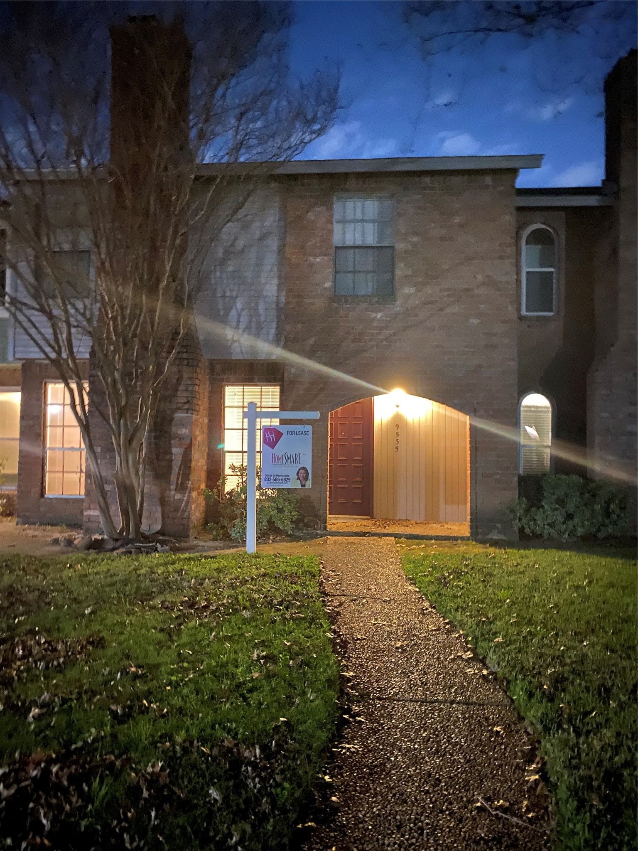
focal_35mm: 26
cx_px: 319
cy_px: 426
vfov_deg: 67.3
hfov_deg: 53.1
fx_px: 639
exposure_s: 1/2
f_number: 1.8
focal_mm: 4.25
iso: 640
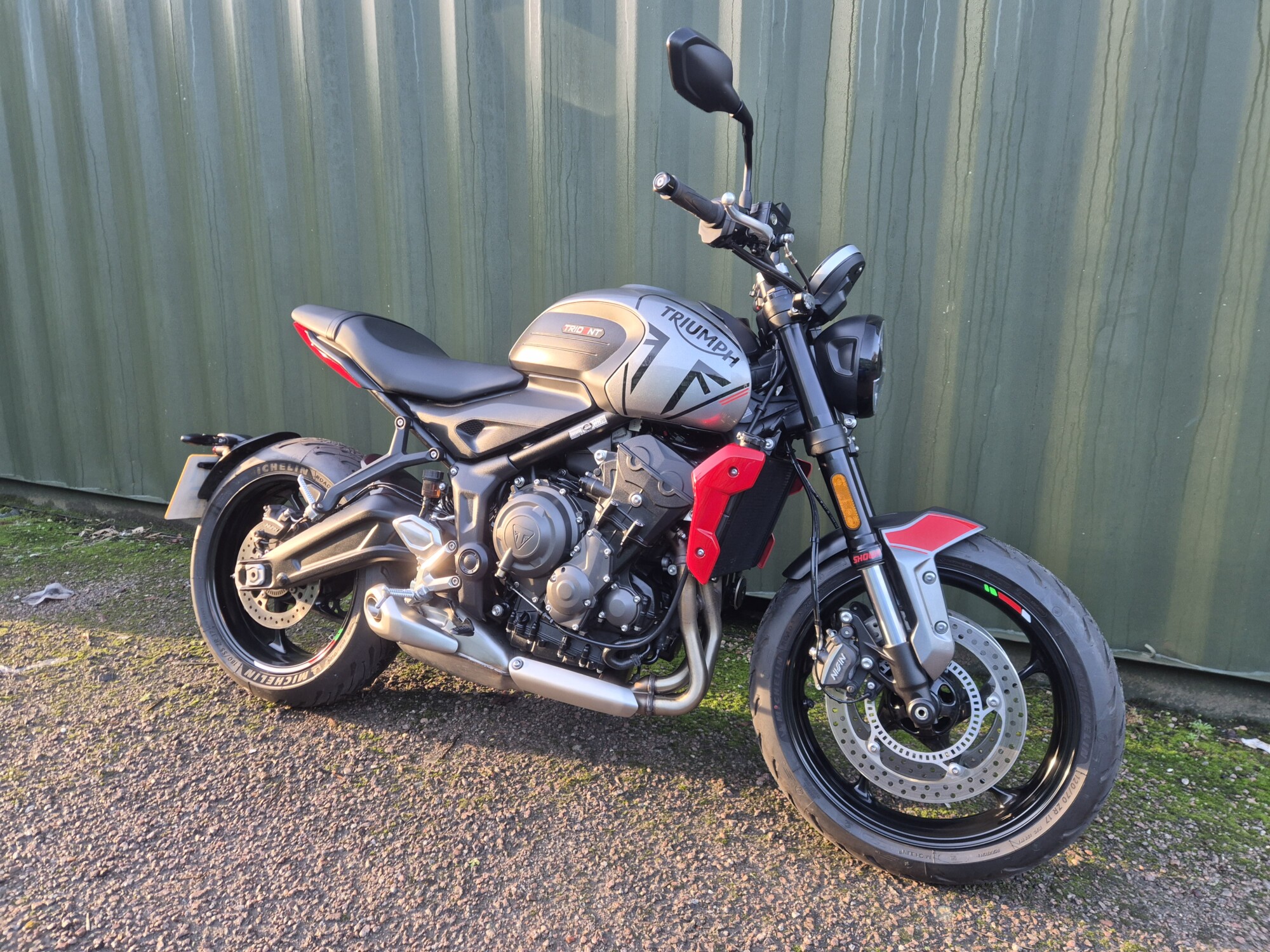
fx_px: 844
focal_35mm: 23
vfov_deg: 58.9
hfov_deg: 73.9
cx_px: 635
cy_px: 476
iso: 125
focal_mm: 5.4
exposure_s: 1/180
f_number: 1.8
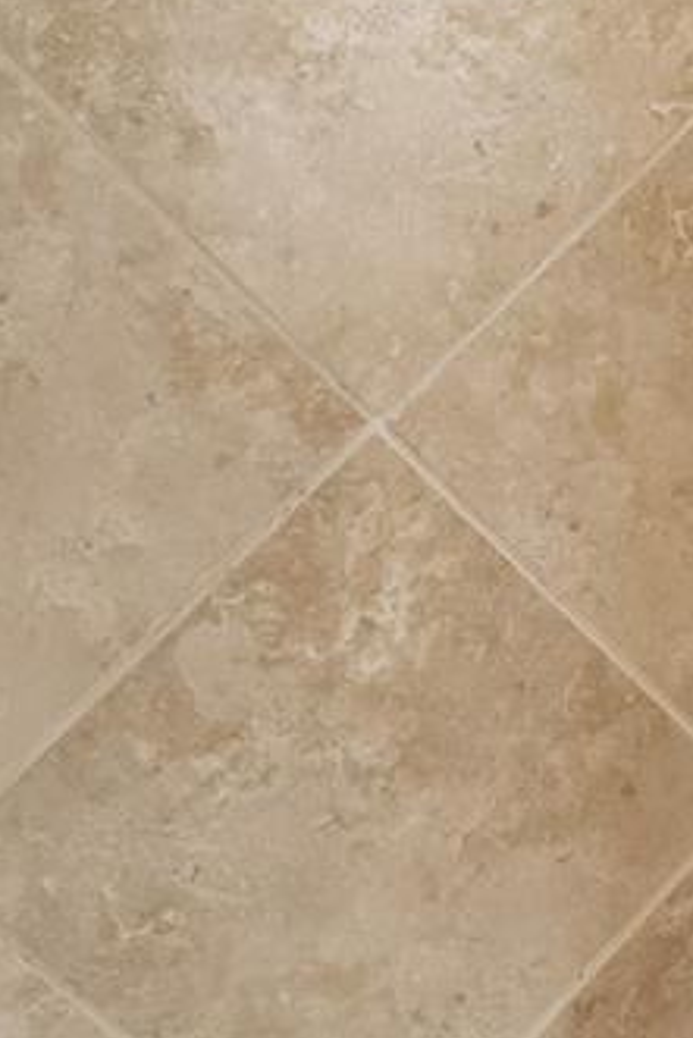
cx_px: 947
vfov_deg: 29.0
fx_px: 1875
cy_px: 9
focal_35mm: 65
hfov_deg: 19.1
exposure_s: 2
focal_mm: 14
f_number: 8
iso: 100
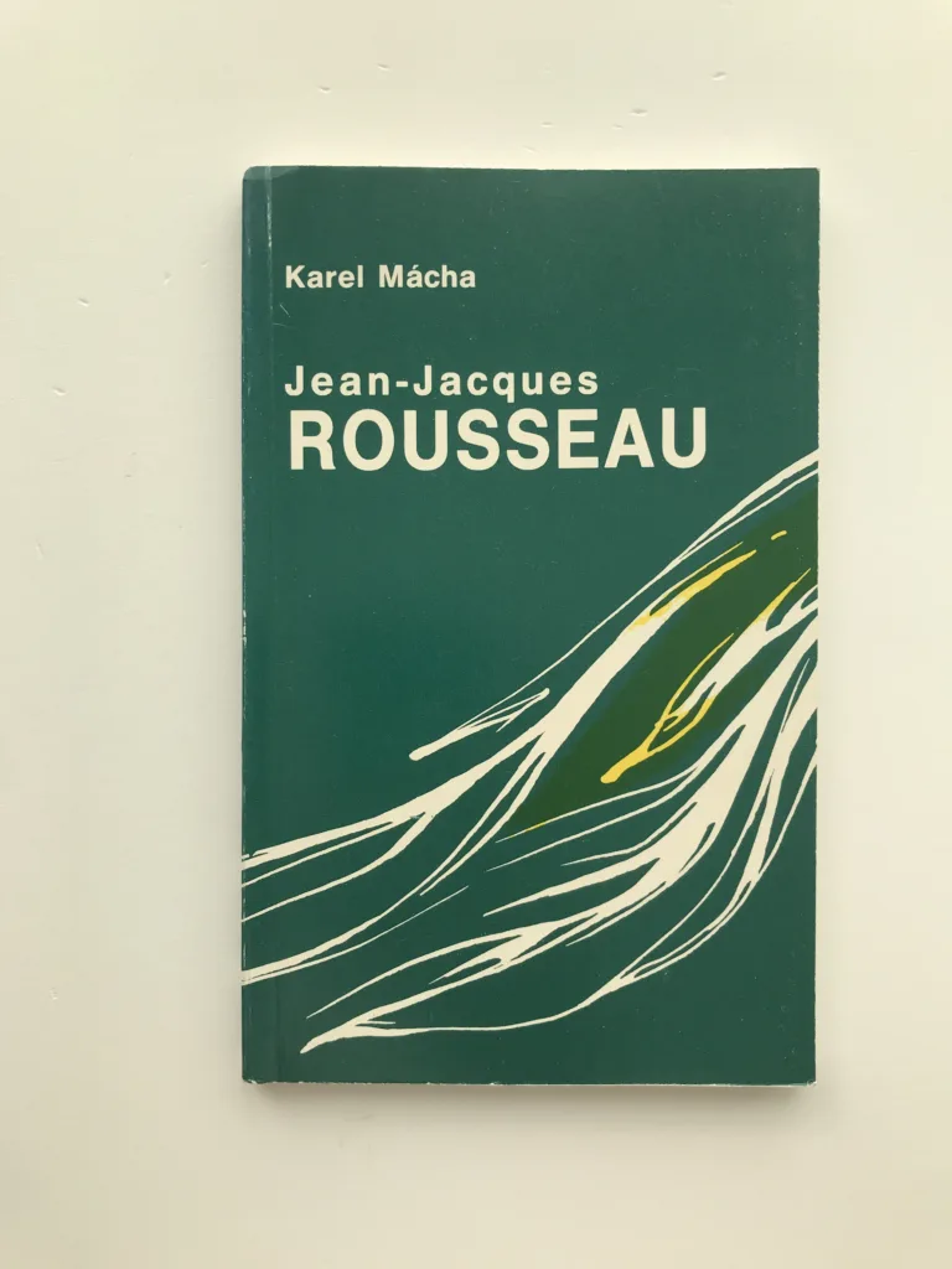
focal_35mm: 28
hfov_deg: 49.7
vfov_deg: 63.4
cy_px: 634
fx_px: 1027
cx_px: 476
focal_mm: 3.99
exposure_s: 1/392
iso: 20
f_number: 1.8
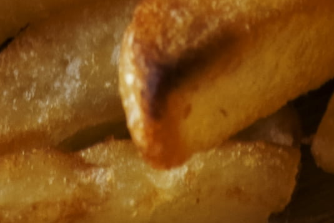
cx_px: 20
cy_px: -174
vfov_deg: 0.7
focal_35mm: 1900
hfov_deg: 1.1
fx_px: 17643
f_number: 11
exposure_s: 1/3
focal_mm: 175
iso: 100
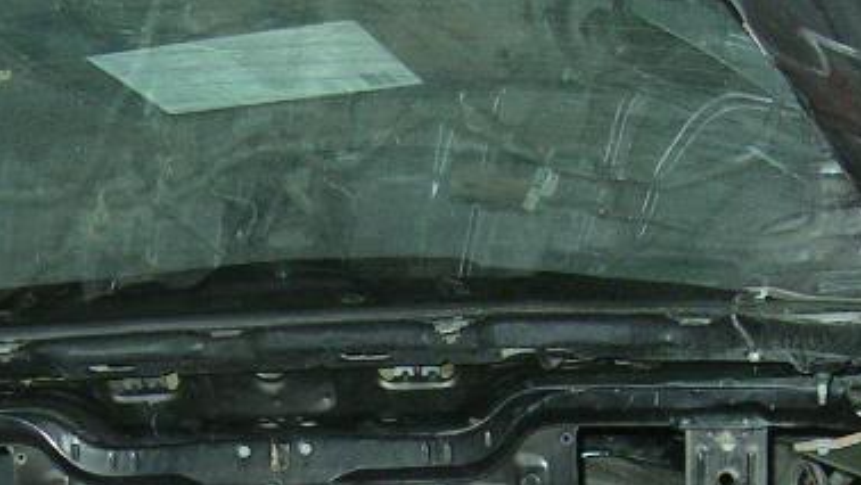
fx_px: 1896
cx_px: 196
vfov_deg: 14.0
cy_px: 644
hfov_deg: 25.2
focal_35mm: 83
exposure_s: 1/30
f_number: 2.8
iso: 136
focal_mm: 5.6
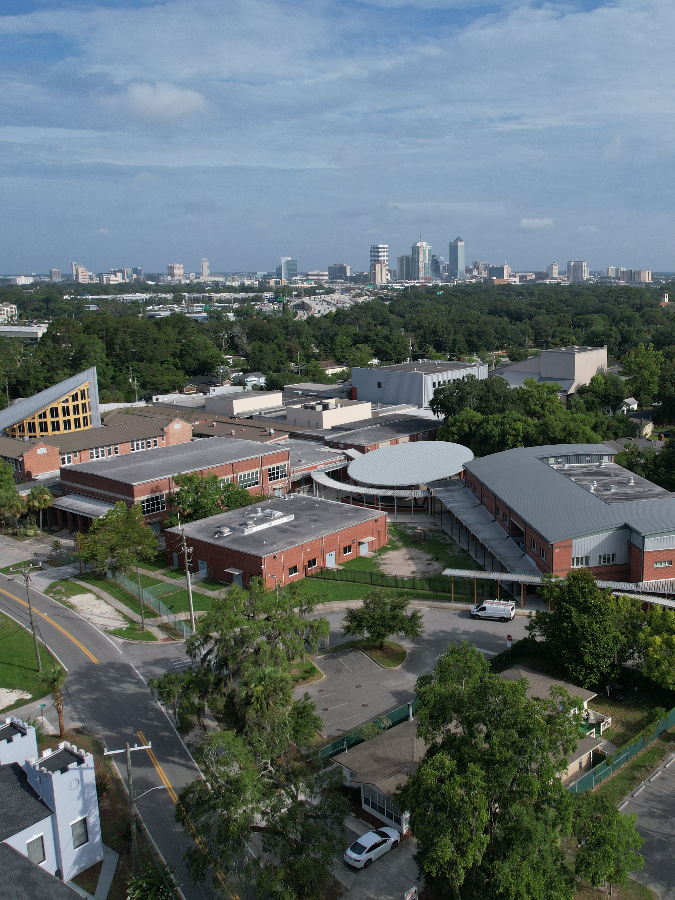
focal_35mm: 32
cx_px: 487
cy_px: 450
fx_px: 832
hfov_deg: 43.1
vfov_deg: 56.8
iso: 100
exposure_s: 1/2500
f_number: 2.8
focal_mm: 8.38
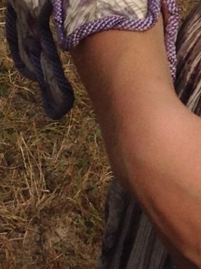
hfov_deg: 7.2
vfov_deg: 9.2
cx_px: 395
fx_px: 1545
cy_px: -310
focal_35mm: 199
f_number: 2.4
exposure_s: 1/7576
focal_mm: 4.28
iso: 64
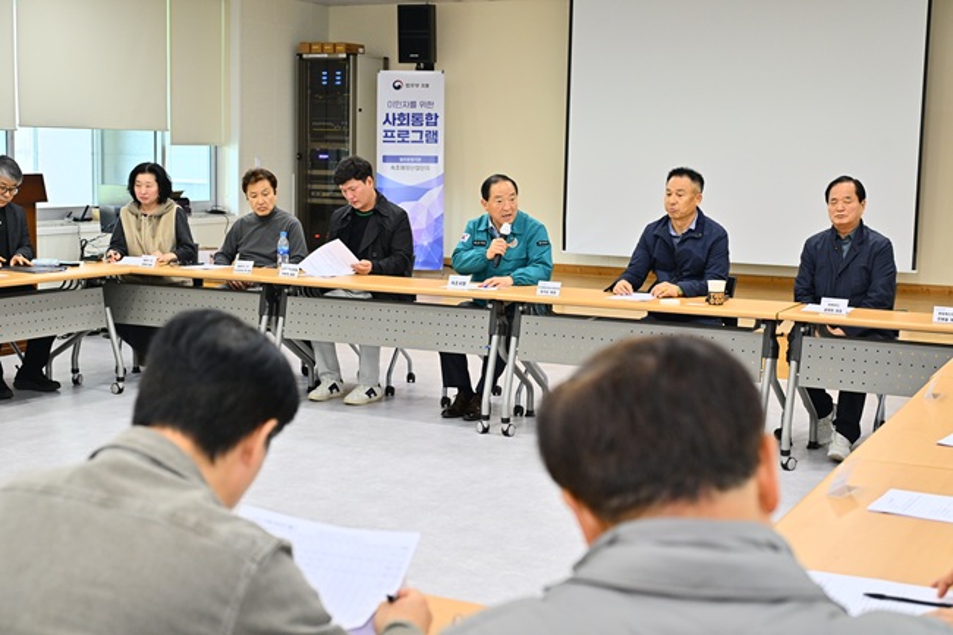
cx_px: 476
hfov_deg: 40.4
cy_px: 318
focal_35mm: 49
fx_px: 1297
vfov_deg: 27.5
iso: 800
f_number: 5
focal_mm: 49
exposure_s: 1/160
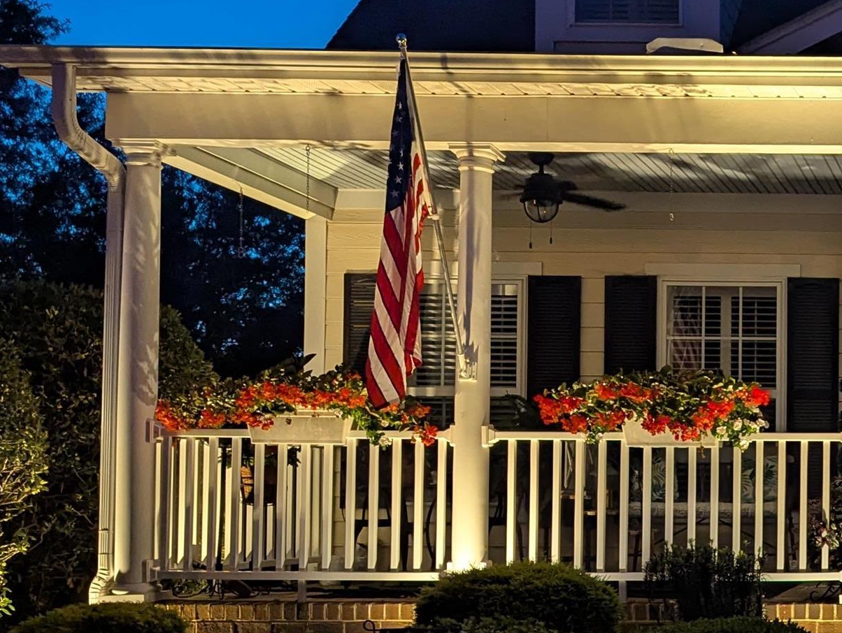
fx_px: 1486
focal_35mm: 61
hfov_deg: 27.7
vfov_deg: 23.9
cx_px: 1011
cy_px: 463
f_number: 1.85
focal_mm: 6.81
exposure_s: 1/40
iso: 635
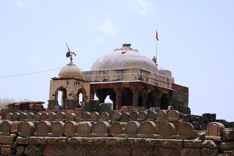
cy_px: 78
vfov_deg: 16.2
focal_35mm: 84
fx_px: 546
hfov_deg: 24.2
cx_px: 117
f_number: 11
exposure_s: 1/400
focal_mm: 56
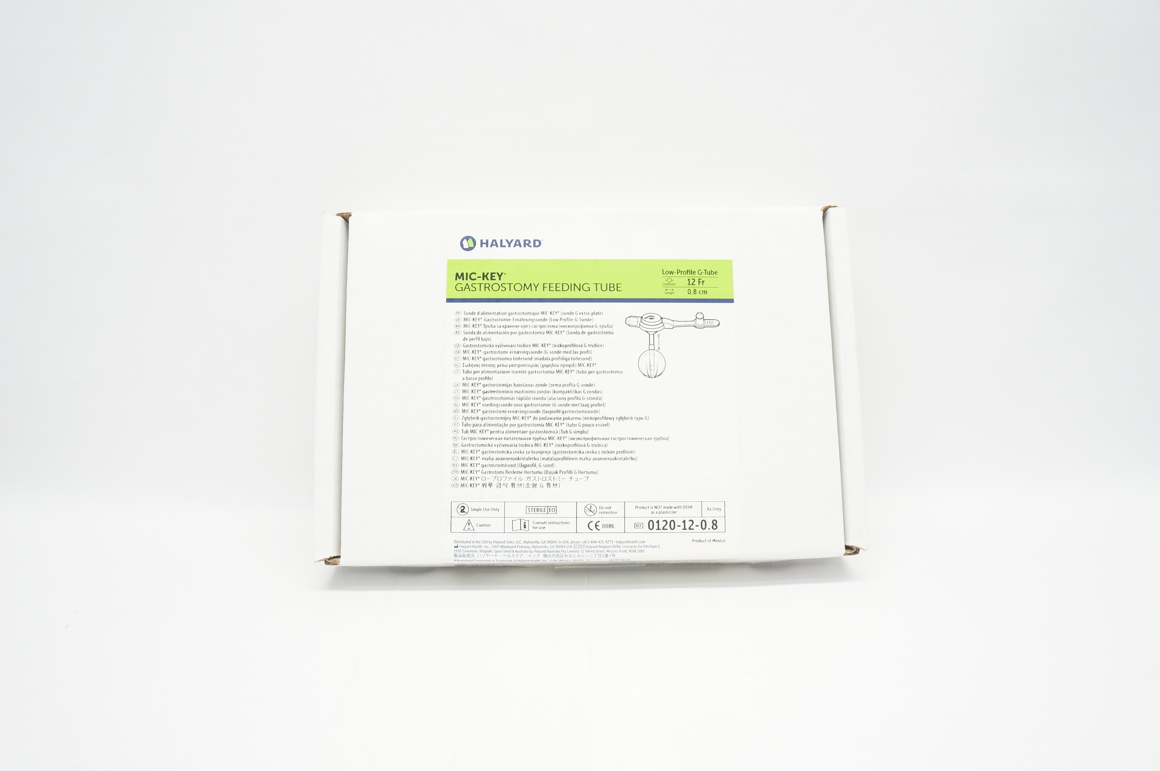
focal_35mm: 27
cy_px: 386
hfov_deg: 67.4
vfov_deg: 47.8
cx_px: 580
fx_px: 869
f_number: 5
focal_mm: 18
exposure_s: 1/80
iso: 800
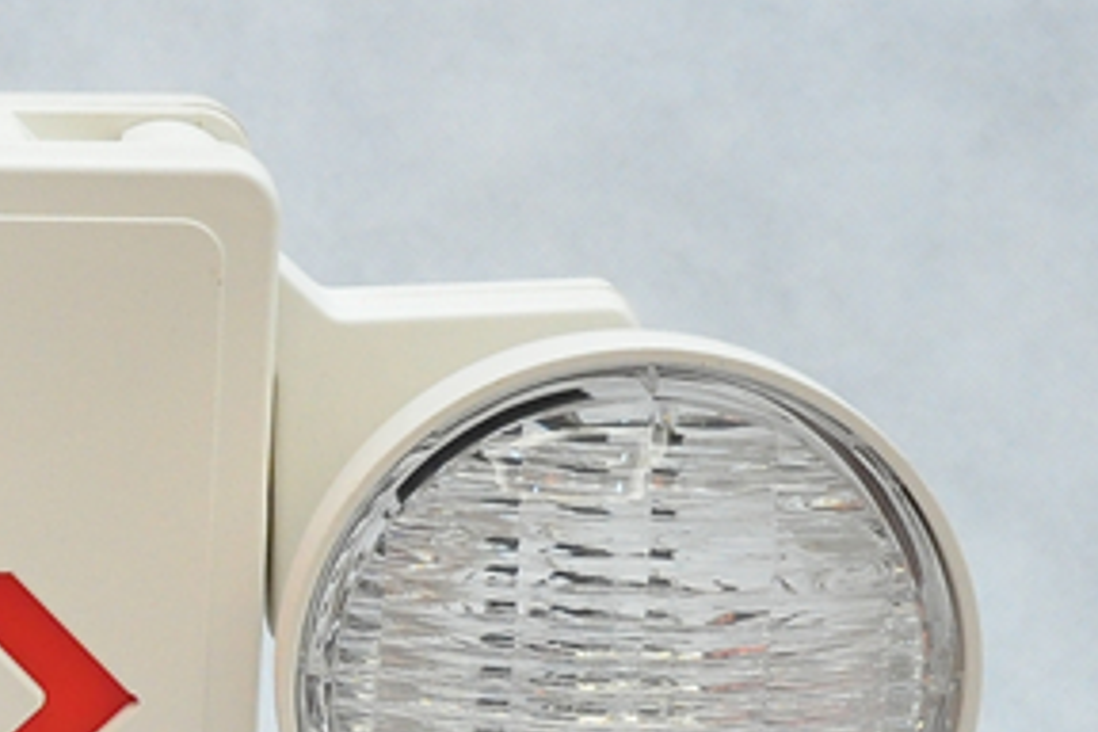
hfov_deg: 6.5
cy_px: 715
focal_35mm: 312
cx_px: -679
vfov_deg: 4.4
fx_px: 9515
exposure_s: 1/80
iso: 1000
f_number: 5
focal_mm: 50
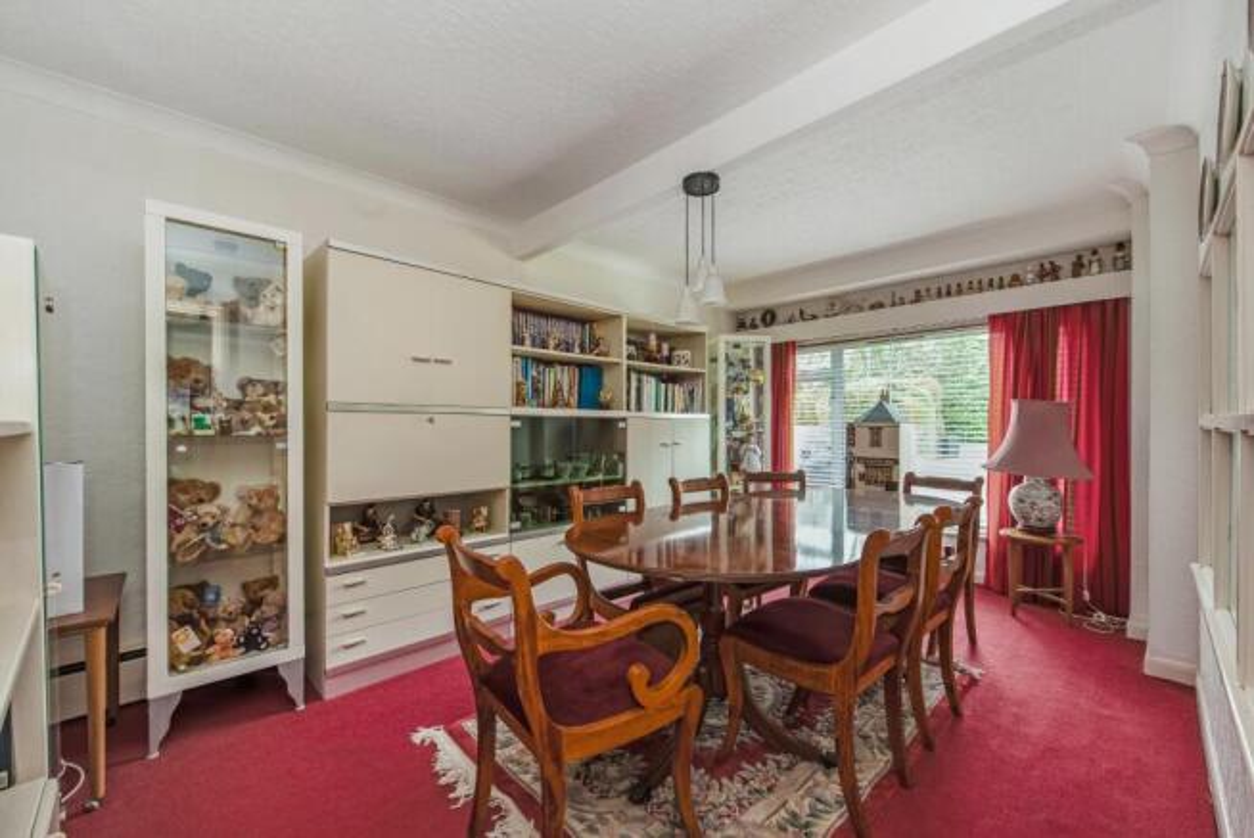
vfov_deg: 81.3
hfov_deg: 104.2
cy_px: 419
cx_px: 627
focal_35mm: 14
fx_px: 488
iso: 320
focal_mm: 14
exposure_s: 1/2.5
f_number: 9
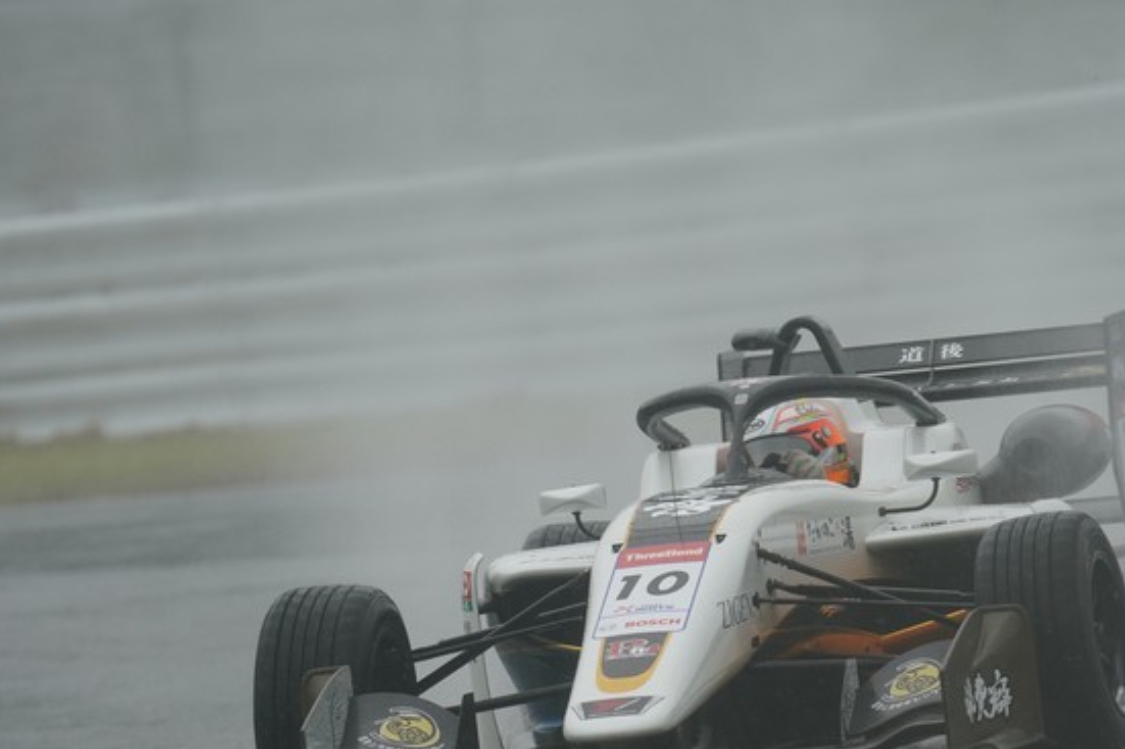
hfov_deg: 2.6
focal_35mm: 784
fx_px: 24491
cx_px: 708
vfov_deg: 1.8
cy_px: 471
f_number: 8
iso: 800
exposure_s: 1/800
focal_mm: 600
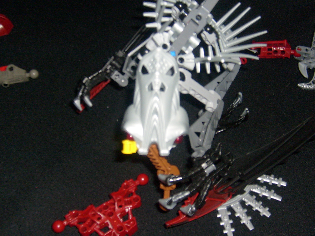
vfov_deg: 31.5
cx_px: 157
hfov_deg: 41.2
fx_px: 419
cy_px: 127
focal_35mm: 46
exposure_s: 1/45
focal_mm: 5.8
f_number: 2.8
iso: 100
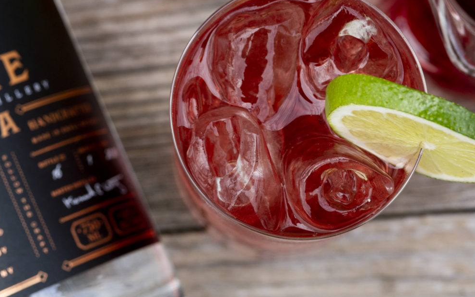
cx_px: 150
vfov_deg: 7.9
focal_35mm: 166
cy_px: 87
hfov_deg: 12.6
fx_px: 2148
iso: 640
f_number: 10
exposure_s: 1/320
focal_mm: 105
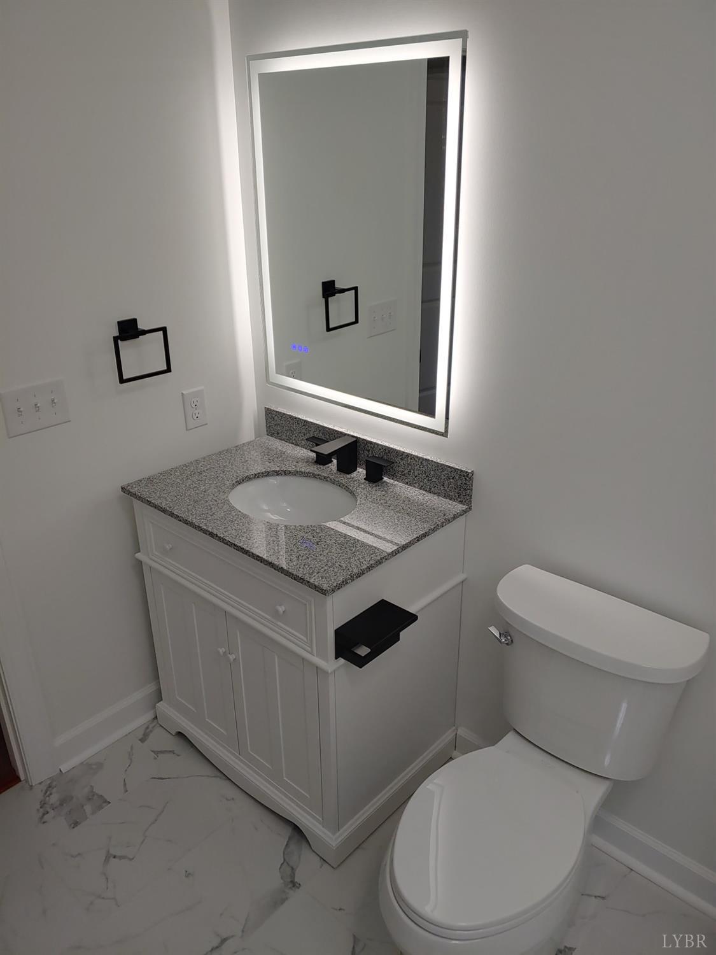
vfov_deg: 69.4
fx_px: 689
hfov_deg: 54.9
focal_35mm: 25
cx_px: 358
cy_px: 478
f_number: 1.5
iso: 50
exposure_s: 1/120
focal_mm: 4.23
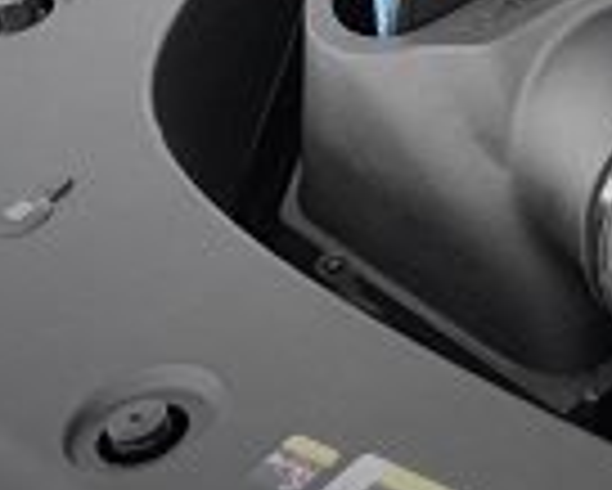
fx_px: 2882
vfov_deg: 9.5
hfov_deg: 10.7
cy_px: -171
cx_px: 1382
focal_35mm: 159
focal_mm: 33
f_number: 3.5
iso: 8000
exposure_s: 1/20
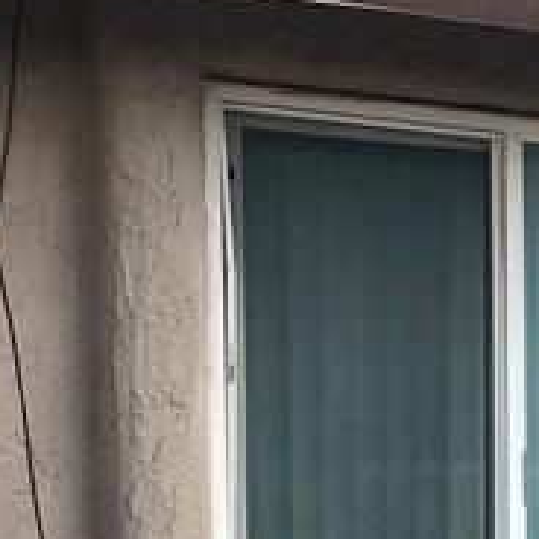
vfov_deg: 13.3
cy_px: 624
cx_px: 1465
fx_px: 2255
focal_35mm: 128
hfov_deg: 10.7
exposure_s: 1/1063
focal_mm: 4.25
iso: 32
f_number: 1.8
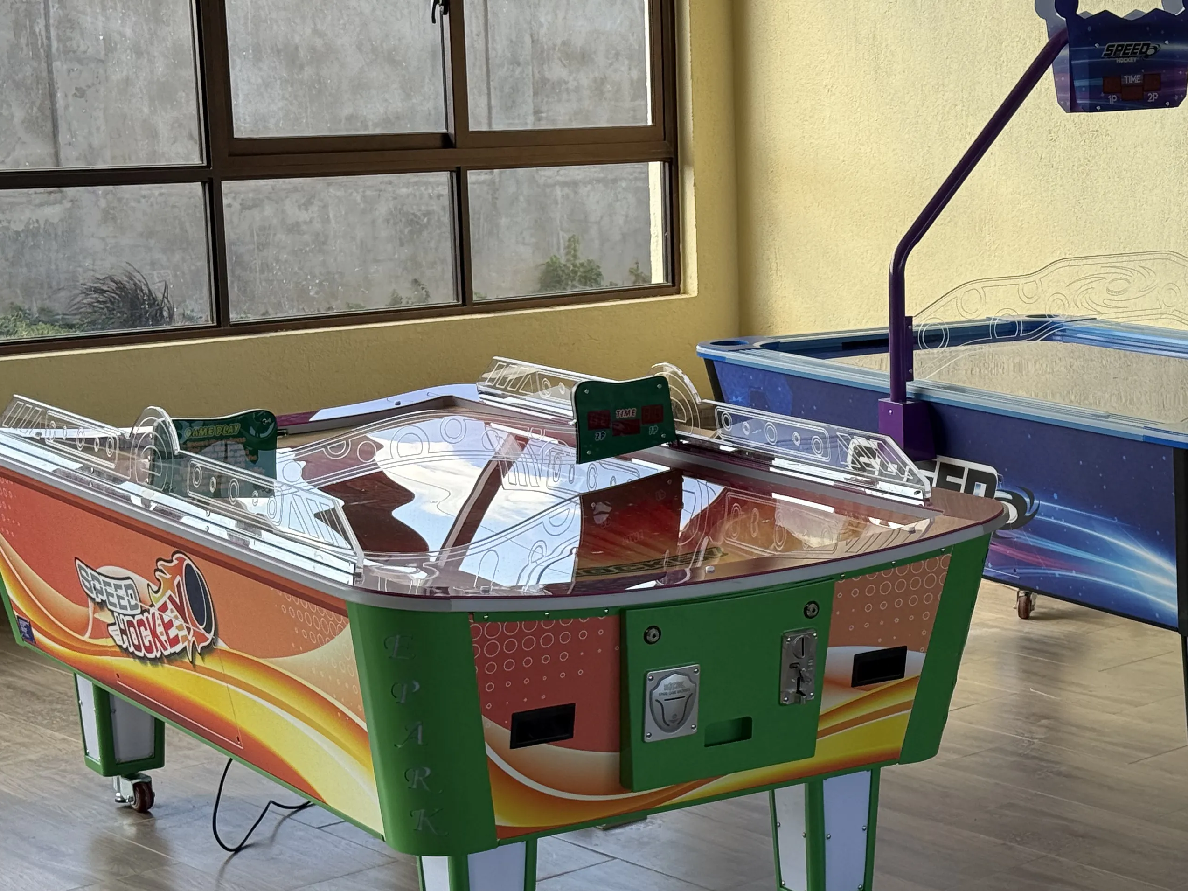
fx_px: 2608
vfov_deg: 19.4
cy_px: 542
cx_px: 869
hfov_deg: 25.4
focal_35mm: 76
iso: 100
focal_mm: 6.76
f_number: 1.78
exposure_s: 1/407
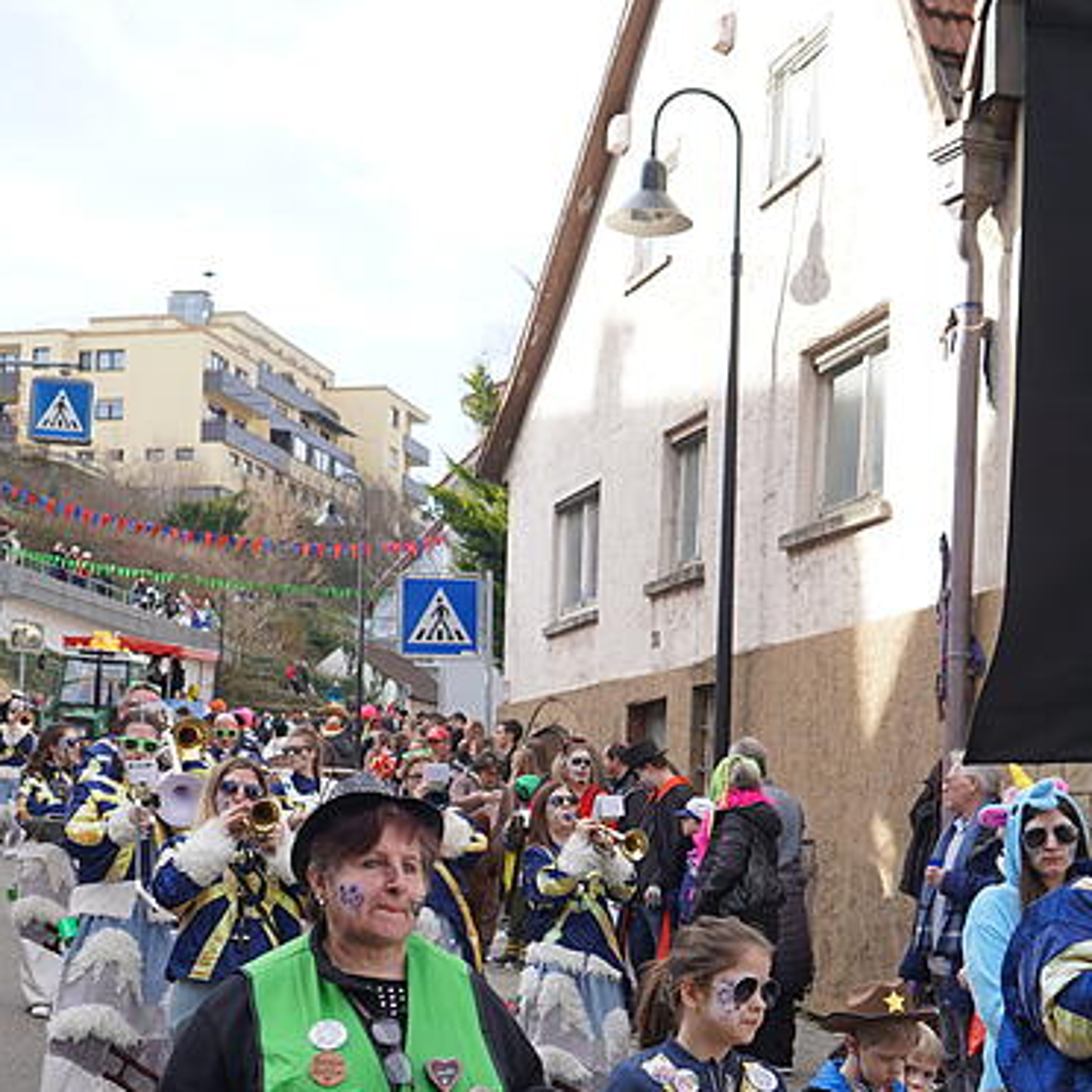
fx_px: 2141
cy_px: 914
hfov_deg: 28.6
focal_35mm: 60
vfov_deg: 27.9
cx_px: 471
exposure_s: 1/250
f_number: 4
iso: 100
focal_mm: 28
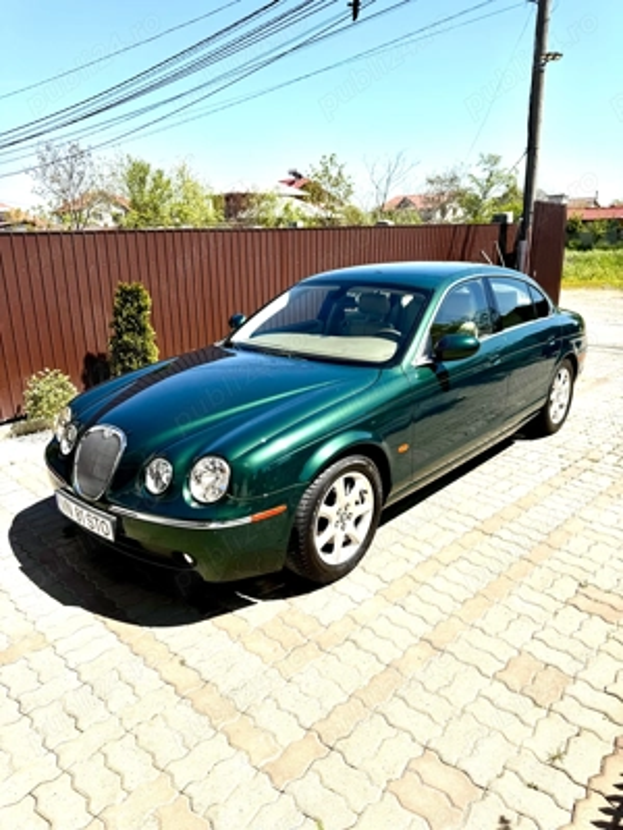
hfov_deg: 56.8
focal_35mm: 24
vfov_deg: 71.6
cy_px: 415
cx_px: 312
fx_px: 576
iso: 80
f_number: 1.78
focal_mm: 6.76
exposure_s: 1/4310
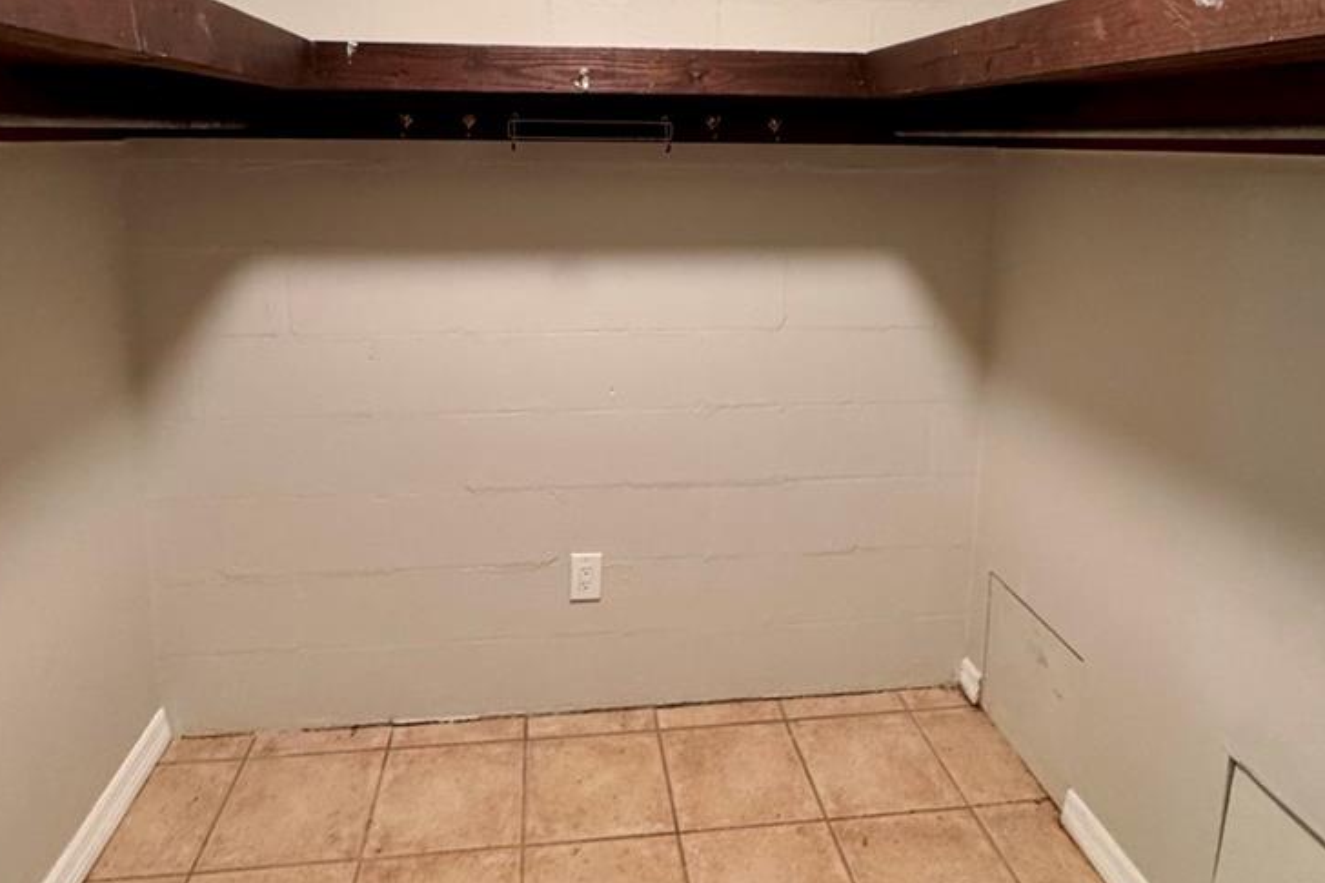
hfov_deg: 73.7
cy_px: 275
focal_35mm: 24
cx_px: 646
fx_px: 883
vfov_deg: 51.8
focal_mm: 2.22
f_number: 2.2
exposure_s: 1/60
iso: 400
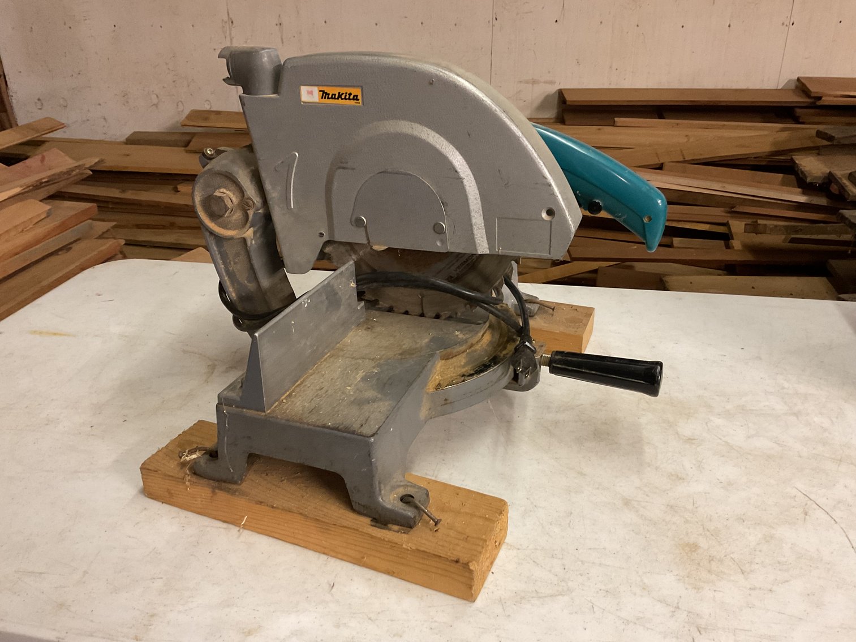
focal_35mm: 29
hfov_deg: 61.7
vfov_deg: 48.2
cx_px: 428
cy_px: 321
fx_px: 717
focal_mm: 3
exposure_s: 1/40
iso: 200
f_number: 1.8
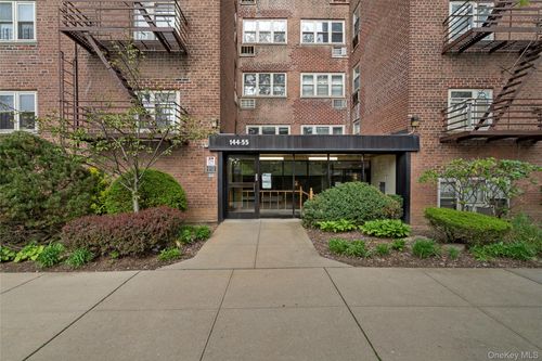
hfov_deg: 96.8
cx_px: 271
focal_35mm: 16
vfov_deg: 73.7
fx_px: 241
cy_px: 180
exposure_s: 1/15
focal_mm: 16
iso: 250
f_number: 18
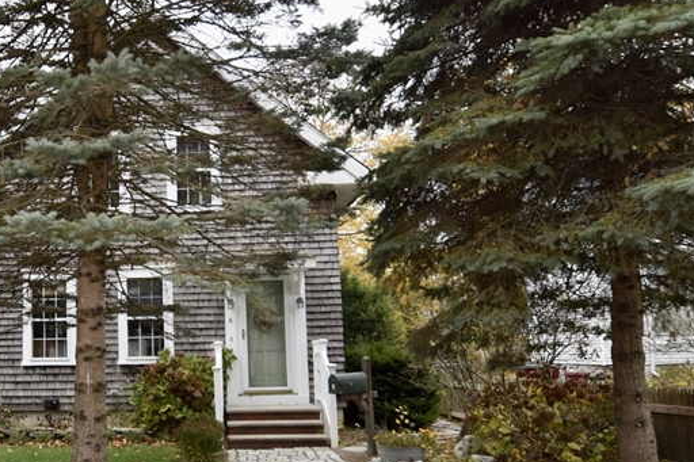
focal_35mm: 34
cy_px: 272
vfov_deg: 38.2
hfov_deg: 51.6
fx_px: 665
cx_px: 136
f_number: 5
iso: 400
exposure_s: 1/100
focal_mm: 11.5
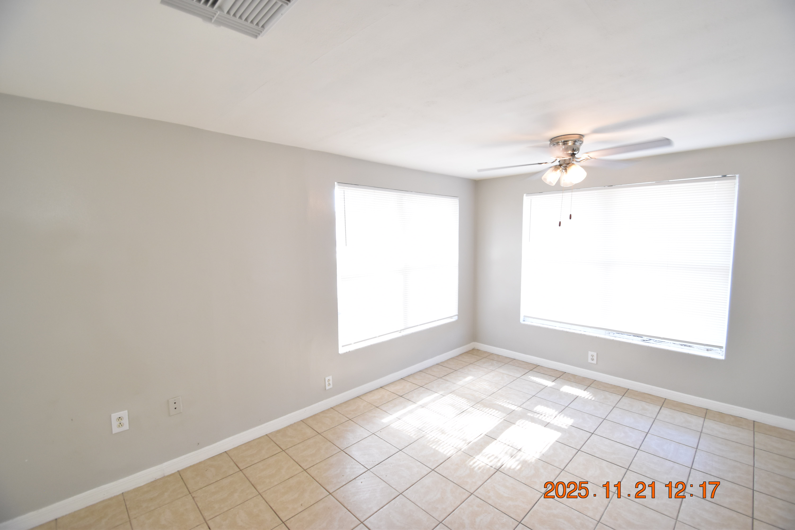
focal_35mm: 15
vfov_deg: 77.3
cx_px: 398
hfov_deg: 100.4
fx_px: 331
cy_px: 265
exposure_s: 1/90
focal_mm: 10
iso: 800
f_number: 3.5
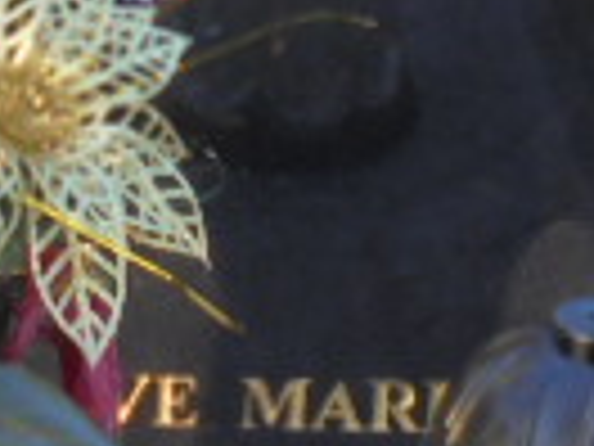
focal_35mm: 208
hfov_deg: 9.2
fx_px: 3569
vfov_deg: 6.8
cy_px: -518
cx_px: -378
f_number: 4.5
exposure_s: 1/40
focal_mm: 7.8
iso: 100
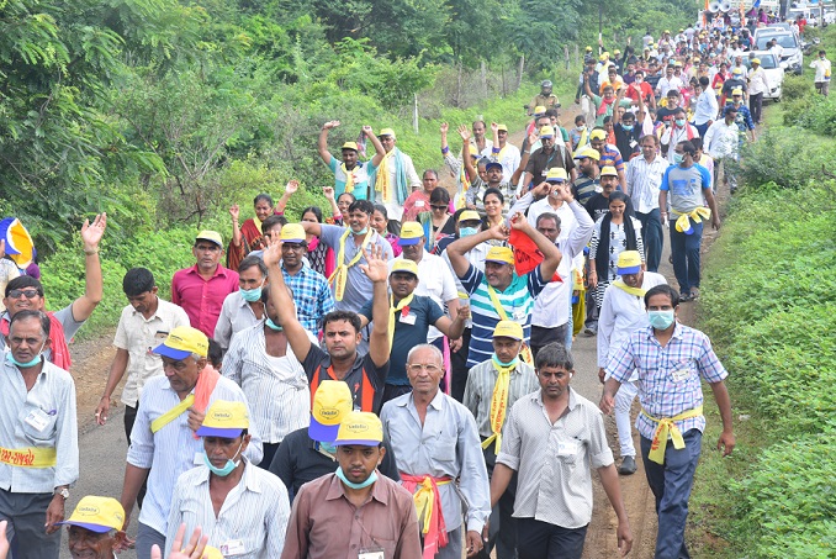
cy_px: 280
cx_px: 418
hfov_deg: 21.4
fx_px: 2207
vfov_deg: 14.4
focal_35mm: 95
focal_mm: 95
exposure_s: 1/160
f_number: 13
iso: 1000
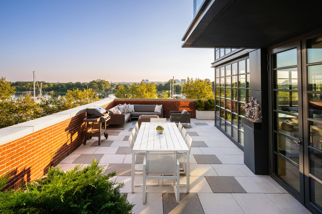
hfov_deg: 85.5
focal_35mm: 20
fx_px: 174
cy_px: 107
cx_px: 161
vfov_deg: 63.1
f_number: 11
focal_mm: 19.5
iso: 800
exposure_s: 1/400
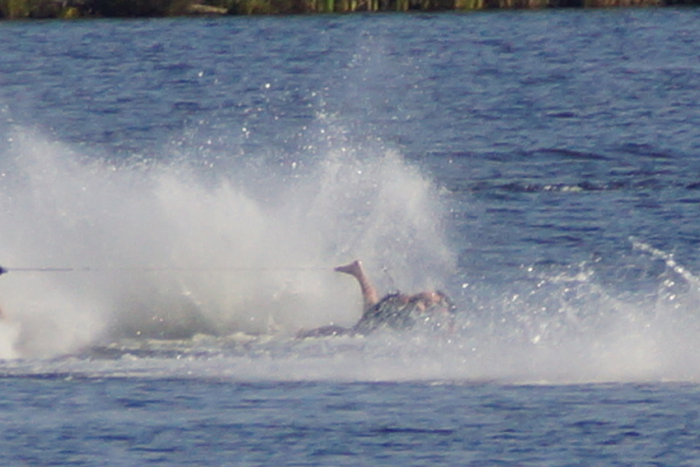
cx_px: 180
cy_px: 287
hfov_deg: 3.3
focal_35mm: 625
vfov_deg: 2.2
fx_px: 12152
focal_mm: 250
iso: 160
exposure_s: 1/400
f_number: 6.3
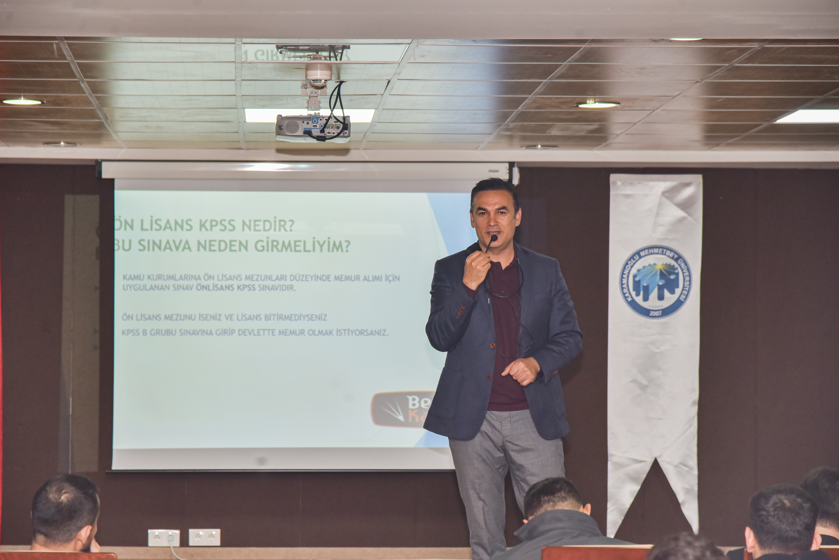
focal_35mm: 120
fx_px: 2798
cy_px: 280
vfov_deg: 11.4
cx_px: 420
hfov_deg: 17.1
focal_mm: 120
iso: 640
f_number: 5.6
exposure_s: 1/125
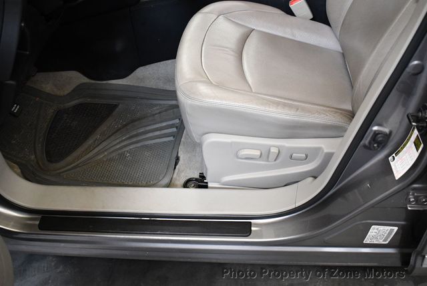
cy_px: 143
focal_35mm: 36
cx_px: 214
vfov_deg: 36.9
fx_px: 427
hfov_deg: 53.1
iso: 1600
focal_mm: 18
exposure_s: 1/125
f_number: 3.5
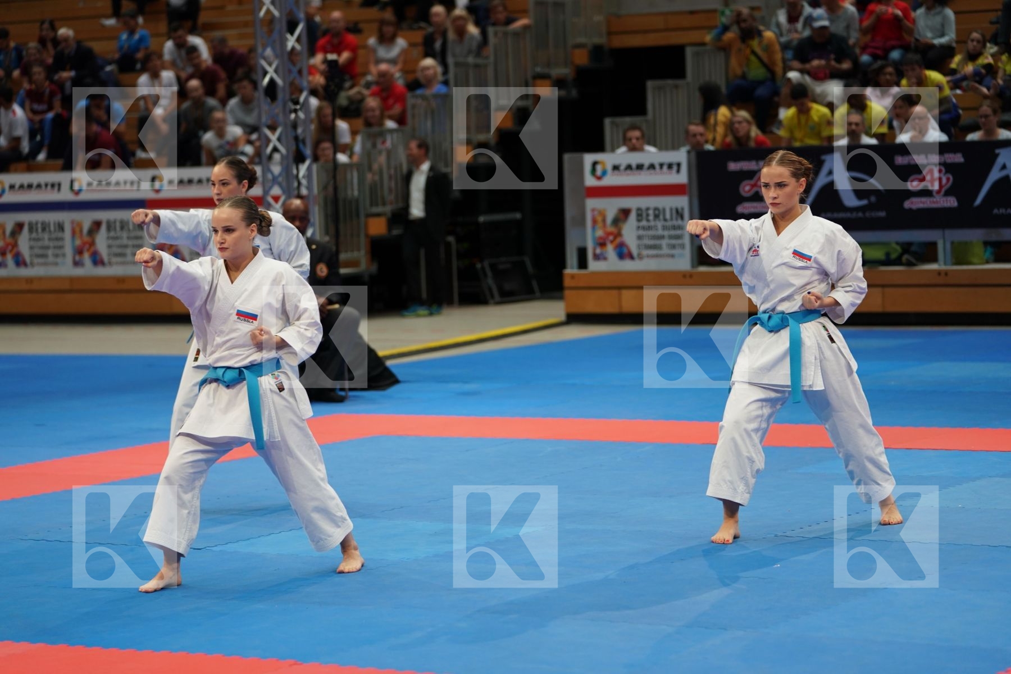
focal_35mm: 103
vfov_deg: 13.3
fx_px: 2892
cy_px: 337
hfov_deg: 19.8
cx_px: 506
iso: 800
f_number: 2.8
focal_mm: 103
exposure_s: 1/500
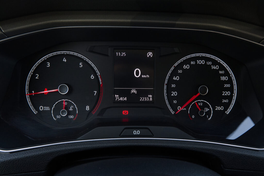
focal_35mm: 29
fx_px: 213
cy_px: 88
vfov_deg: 45.0
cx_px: 132
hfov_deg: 63.7
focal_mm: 19.2
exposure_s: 1/160
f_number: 9
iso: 2000
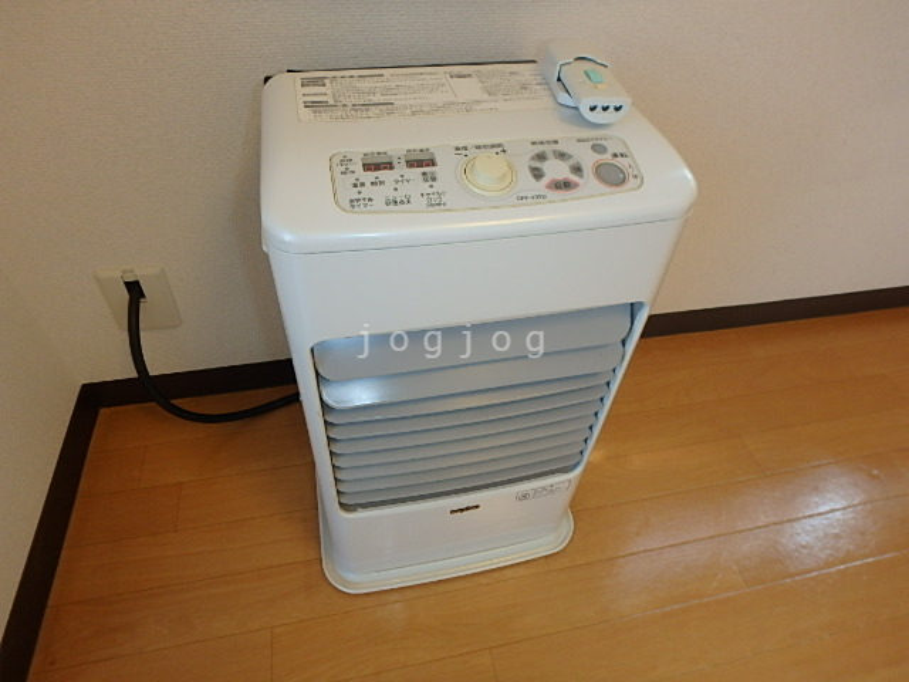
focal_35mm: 21
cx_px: 454
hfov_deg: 79.0
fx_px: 551
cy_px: 341
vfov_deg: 63.4
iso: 125
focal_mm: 3.7
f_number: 3.5
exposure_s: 1/60
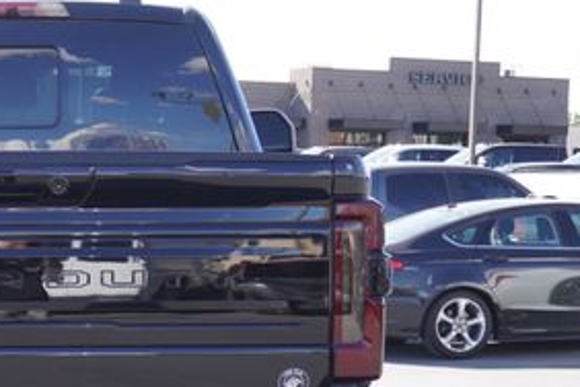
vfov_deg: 12.4
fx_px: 1756
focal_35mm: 109
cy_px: 373
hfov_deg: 18.4
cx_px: 37
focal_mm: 32
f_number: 6.3
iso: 100
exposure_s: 1/100
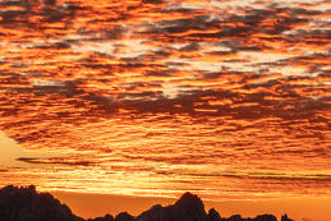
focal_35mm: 162
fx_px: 1490
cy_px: 105
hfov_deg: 12.6
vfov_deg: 8.5
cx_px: 63
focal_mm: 70
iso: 100
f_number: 10
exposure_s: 1/50
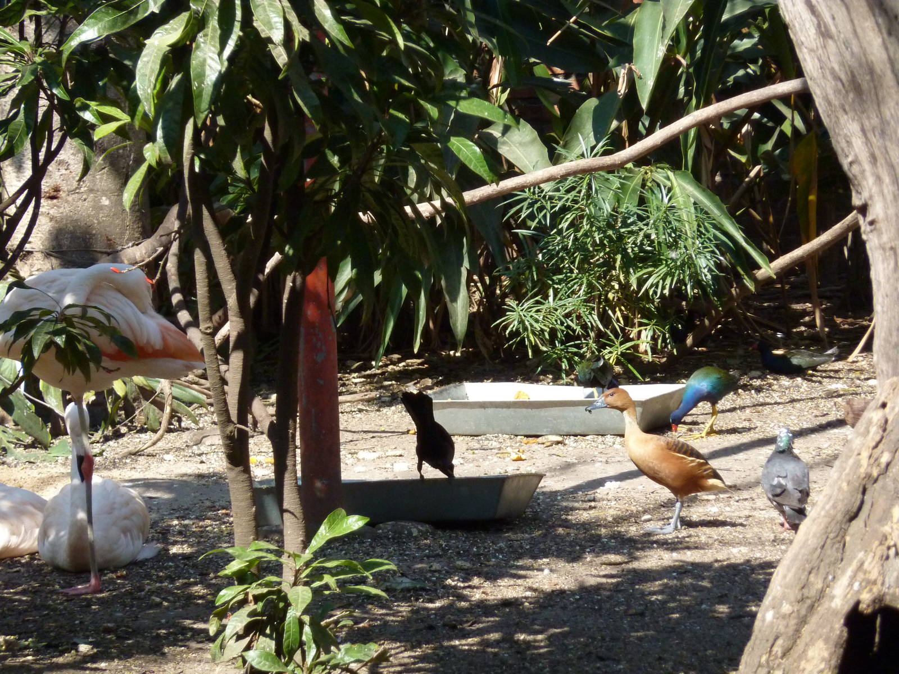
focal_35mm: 242
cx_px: 450
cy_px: 337
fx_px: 6285
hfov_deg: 8.2
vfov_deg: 6.1
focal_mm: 39.7
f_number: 4.7
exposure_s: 1/500
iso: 320
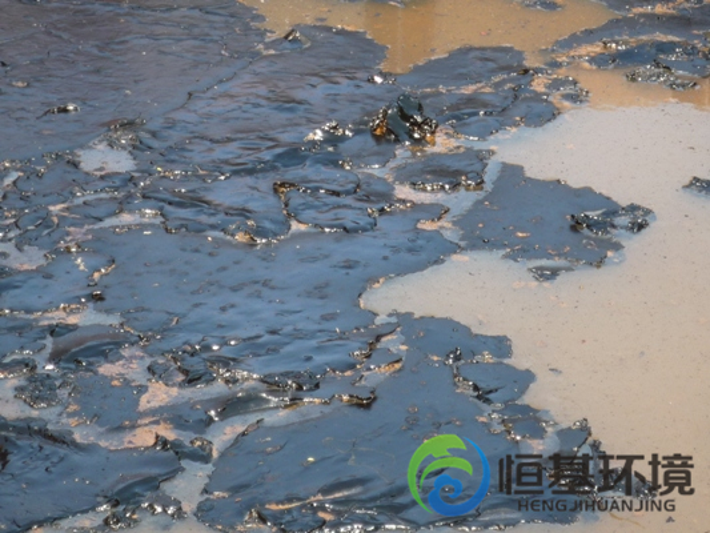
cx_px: 355
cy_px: 266
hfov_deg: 14.8
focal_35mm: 133
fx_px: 2729
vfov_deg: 11.2
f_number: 5.5
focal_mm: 16.4
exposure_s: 1/100
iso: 100
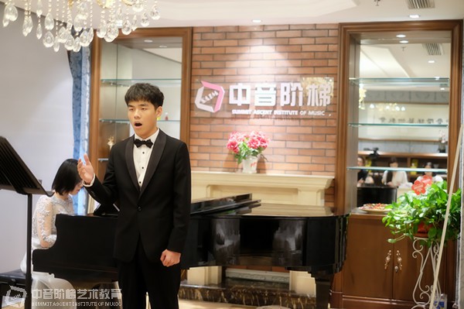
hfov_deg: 37.5
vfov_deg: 25.5
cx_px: 232
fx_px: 683
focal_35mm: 53
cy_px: 154
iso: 1000
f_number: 1.4
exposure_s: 1/75
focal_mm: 35
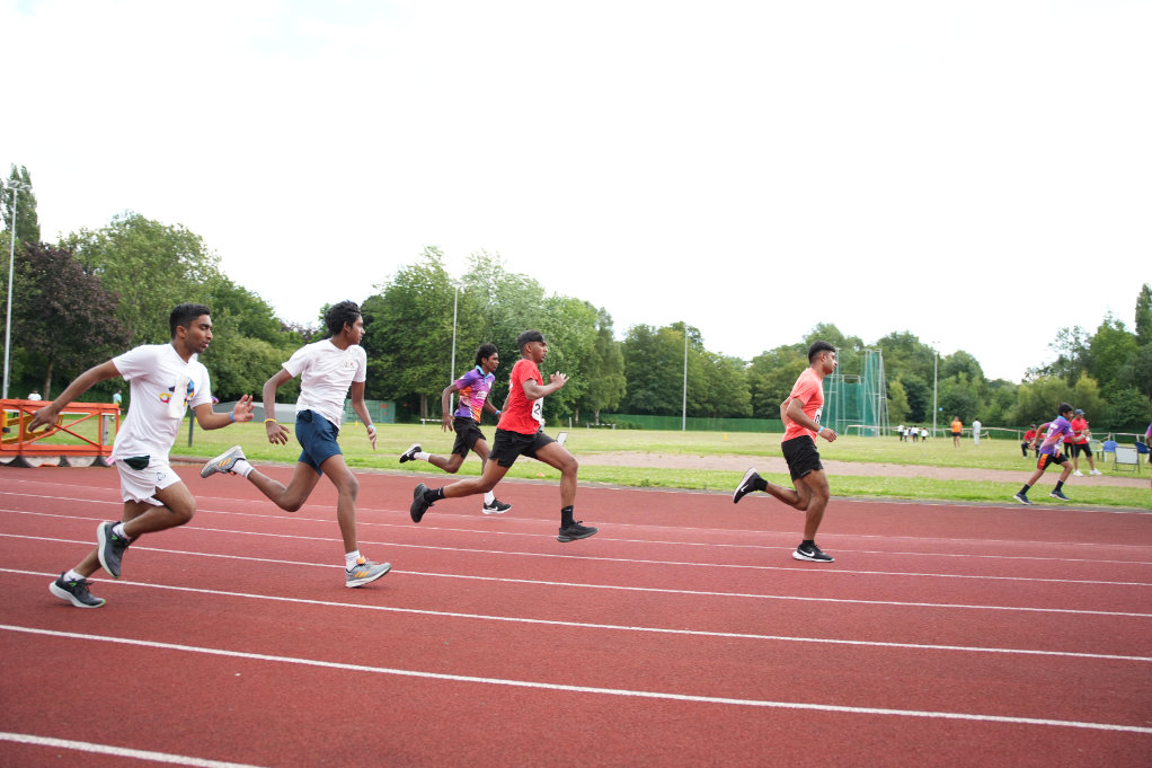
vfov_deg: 40.8
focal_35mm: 32
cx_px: 576
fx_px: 1033
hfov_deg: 58.3
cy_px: 384
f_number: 2.8
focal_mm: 32.3
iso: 250
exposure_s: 1/800
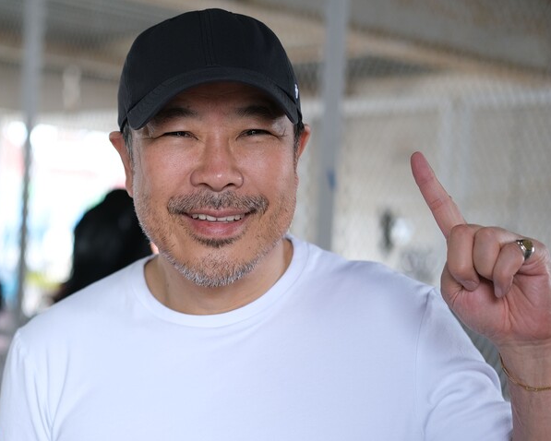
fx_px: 979
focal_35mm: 60
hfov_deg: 31.4
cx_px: 221
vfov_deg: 25.4
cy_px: 220
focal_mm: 35
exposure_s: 1/120
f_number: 2
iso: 200
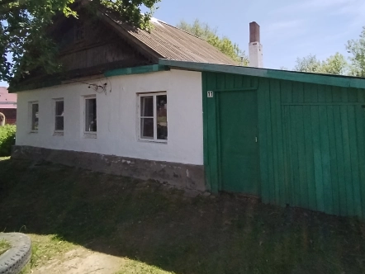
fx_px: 253
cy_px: 87
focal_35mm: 24
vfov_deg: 55.5
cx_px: 192
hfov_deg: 71.5
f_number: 2.2
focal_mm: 1.42
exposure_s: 1/2764
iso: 100
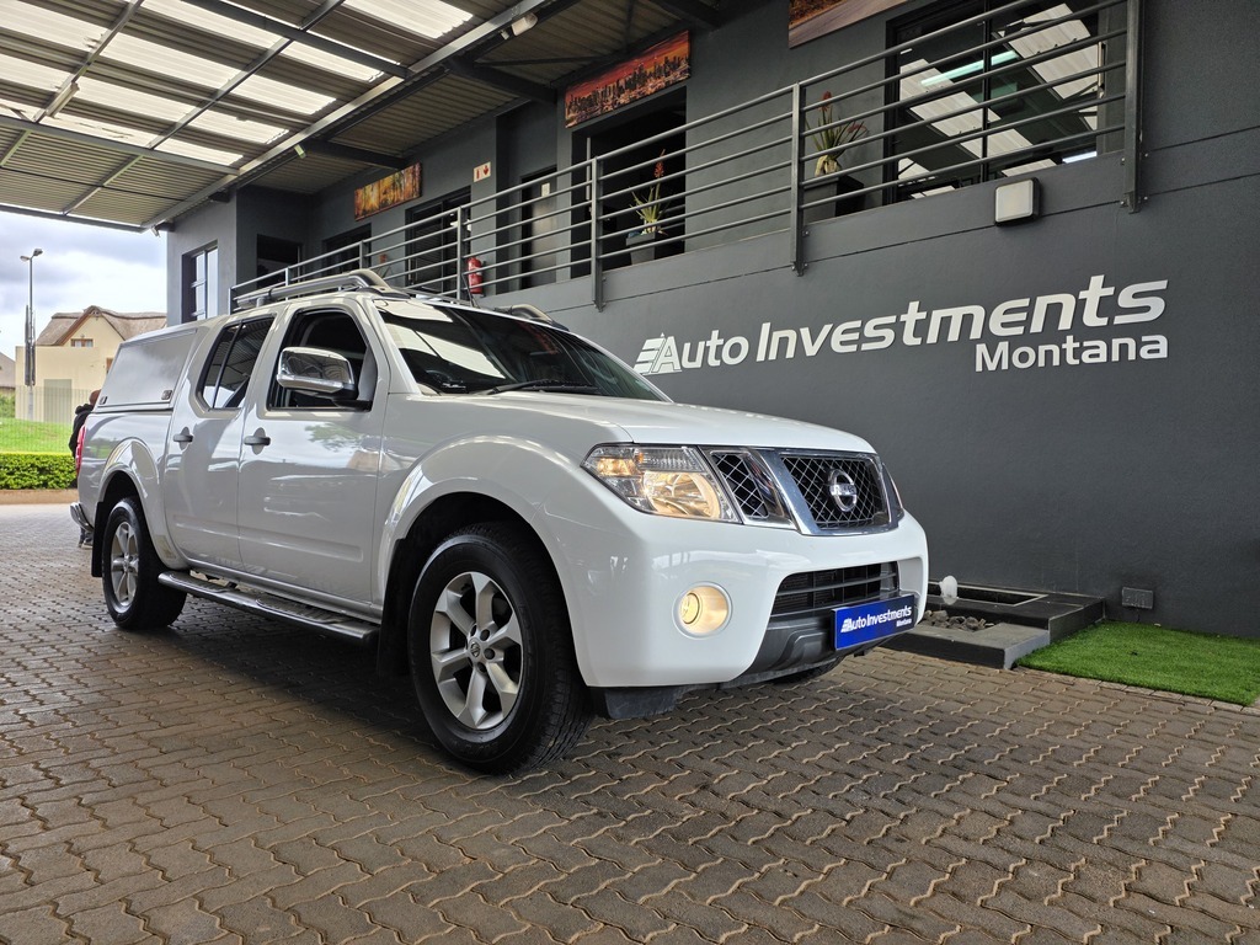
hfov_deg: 73.9
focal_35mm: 23
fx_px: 837
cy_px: 472
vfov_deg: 58.9
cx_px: 630
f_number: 1.7
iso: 40
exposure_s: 1/359
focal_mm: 6.25
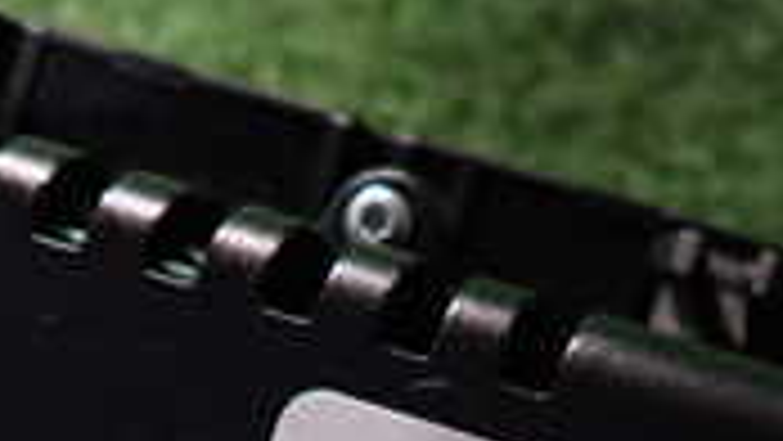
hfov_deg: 22.6
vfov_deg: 11.5
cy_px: 896
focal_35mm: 94
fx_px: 1952
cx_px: 518
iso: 400
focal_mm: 4.5
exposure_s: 1/30
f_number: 2
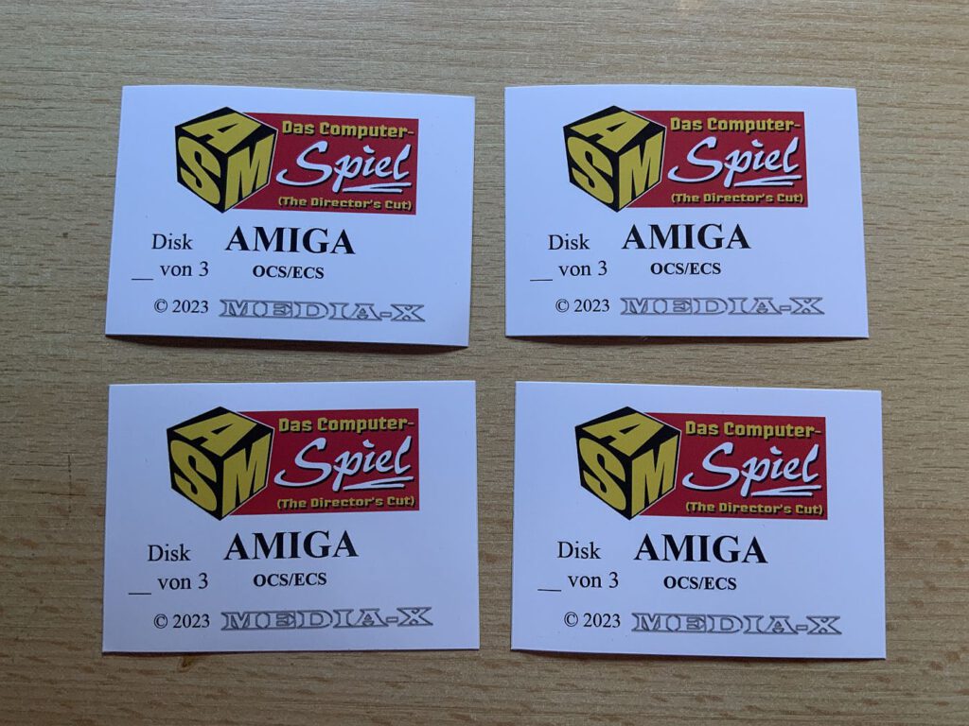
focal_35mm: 29
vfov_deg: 48.2
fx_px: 812
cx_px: 484
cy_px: 363
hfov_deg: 61.7
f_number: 1.8
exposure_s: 1/60
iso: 100
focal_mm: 3
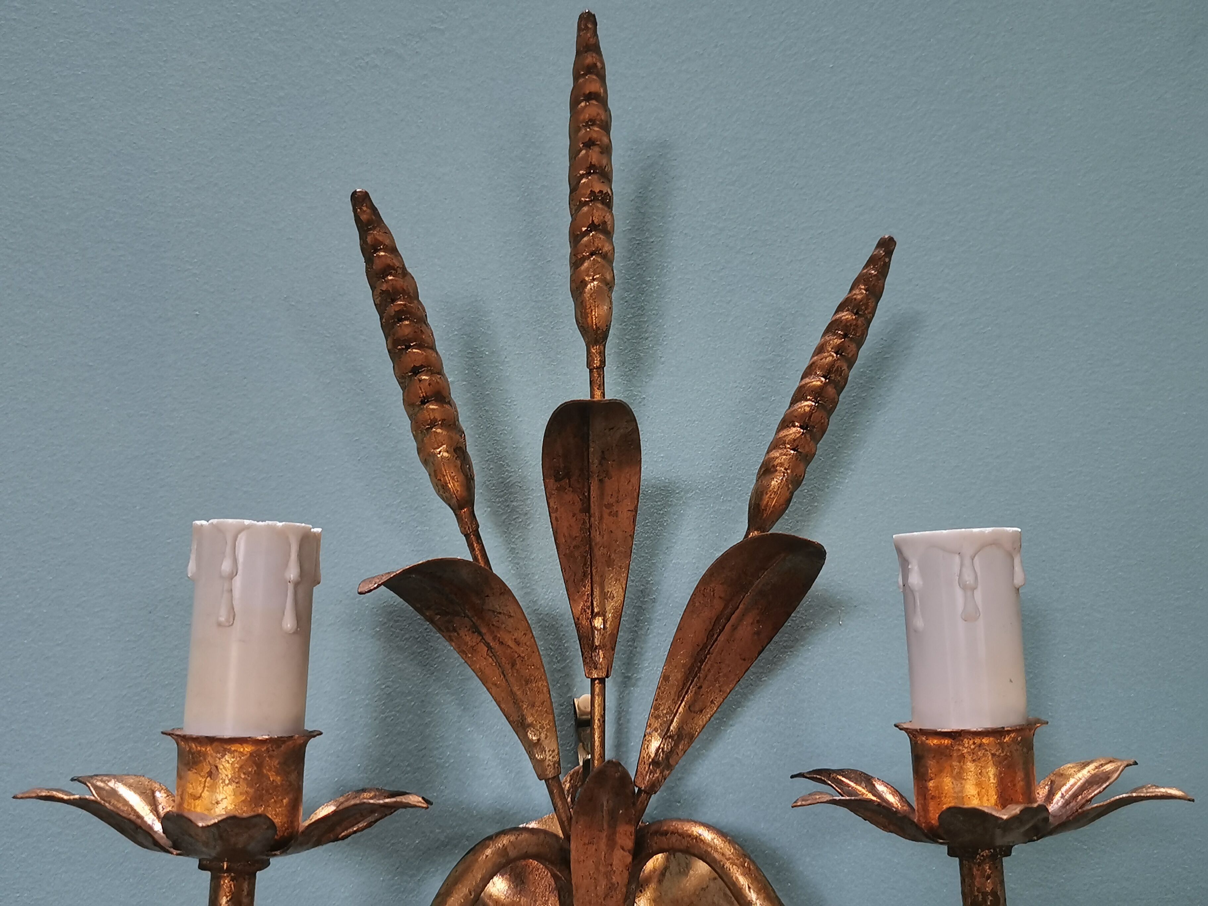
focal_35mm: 41
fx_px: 1431
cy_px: 453
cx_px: 604
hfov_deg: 45.8
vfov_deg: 35.1
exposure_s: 1/50
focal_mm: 5.58
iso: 250
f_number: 1.8
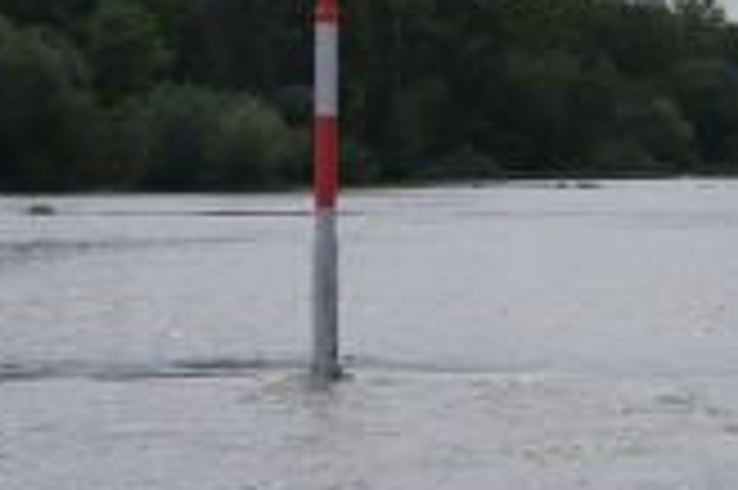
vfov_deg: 5.4
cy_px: 180
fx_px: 5243
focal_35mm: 256
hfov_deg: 7.7
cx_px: 1516
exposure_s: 1/500
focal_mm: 20
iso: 100
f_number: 8
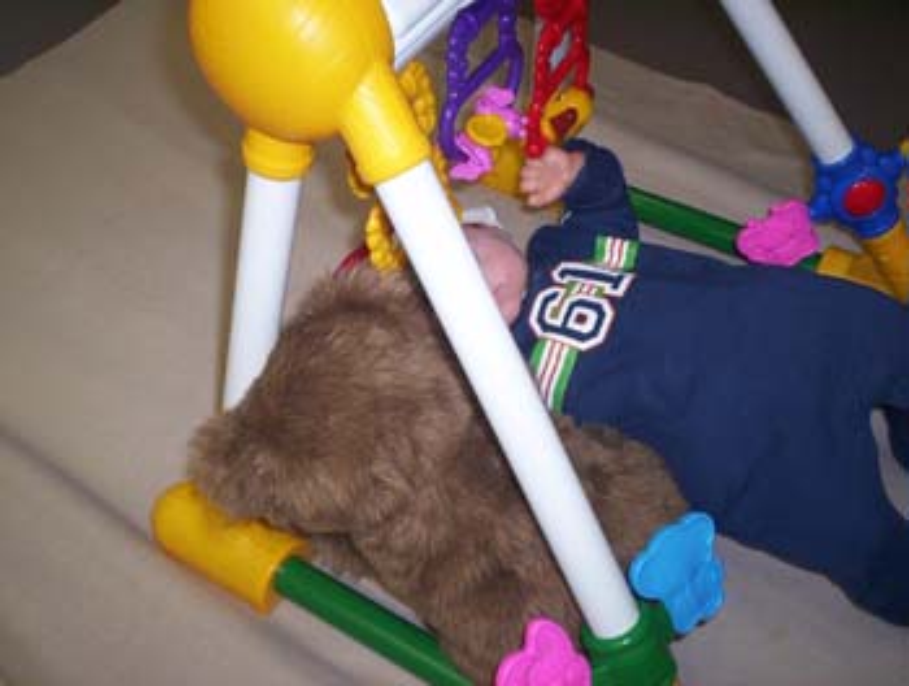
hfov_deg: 48.9
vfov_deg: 37.8
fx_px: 1000
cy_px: 343
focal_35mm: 38
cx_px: 454
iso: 140
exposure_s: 1/60
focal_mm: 4.99
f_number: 4.5
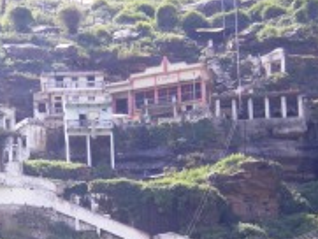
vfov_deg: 5.3
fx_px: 2592
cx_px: 16
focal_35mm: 282
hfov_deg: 7.0
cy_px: 235
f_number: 5.9
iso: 78
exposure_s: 1/117
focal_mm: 18.9
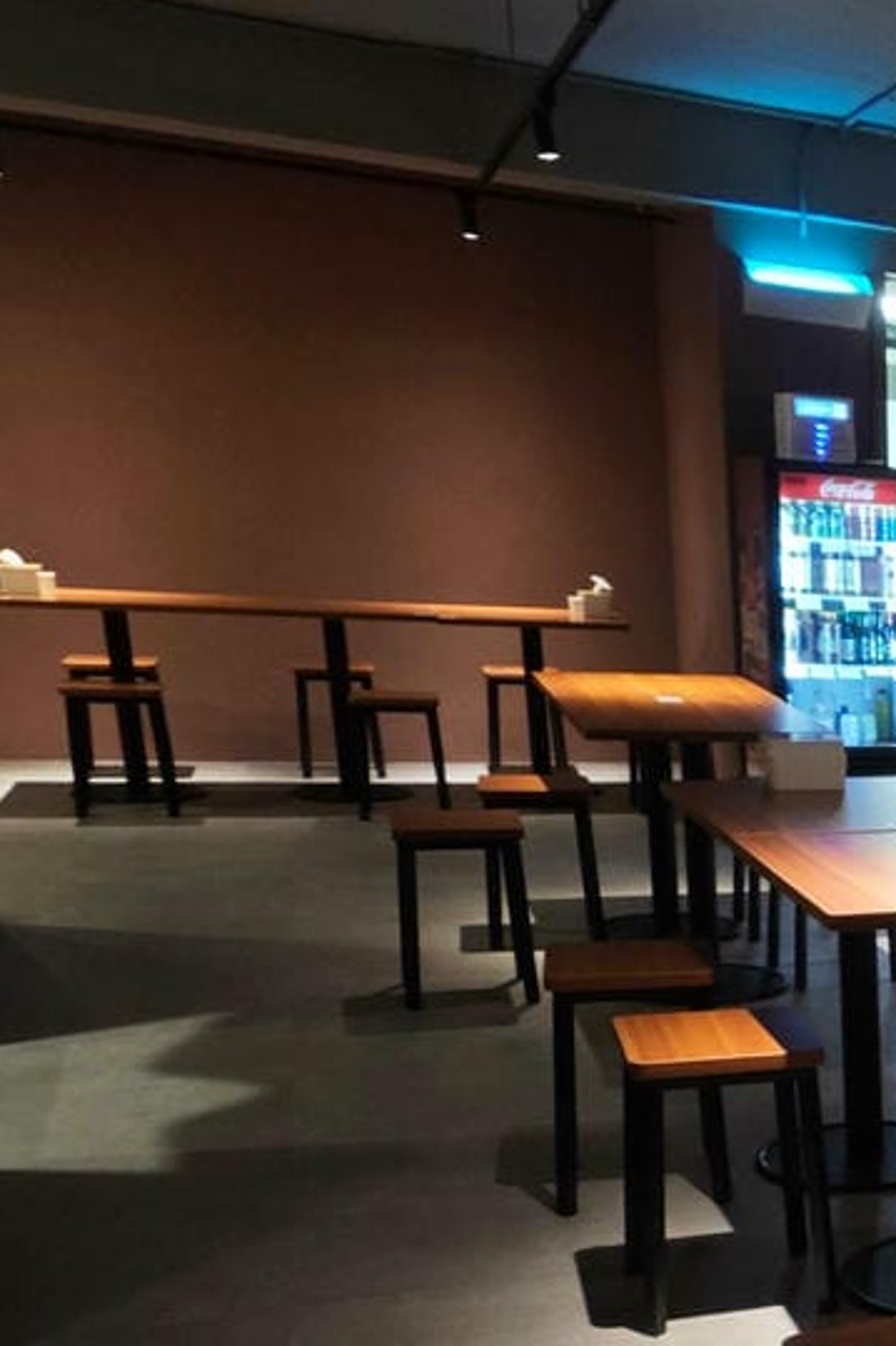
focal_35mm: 44
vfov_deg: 42.2
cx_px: 1453
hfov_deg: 22.8
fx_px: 1644
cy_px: 1111
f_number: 1.8
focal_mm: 2.03
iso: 160
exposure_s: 1/24
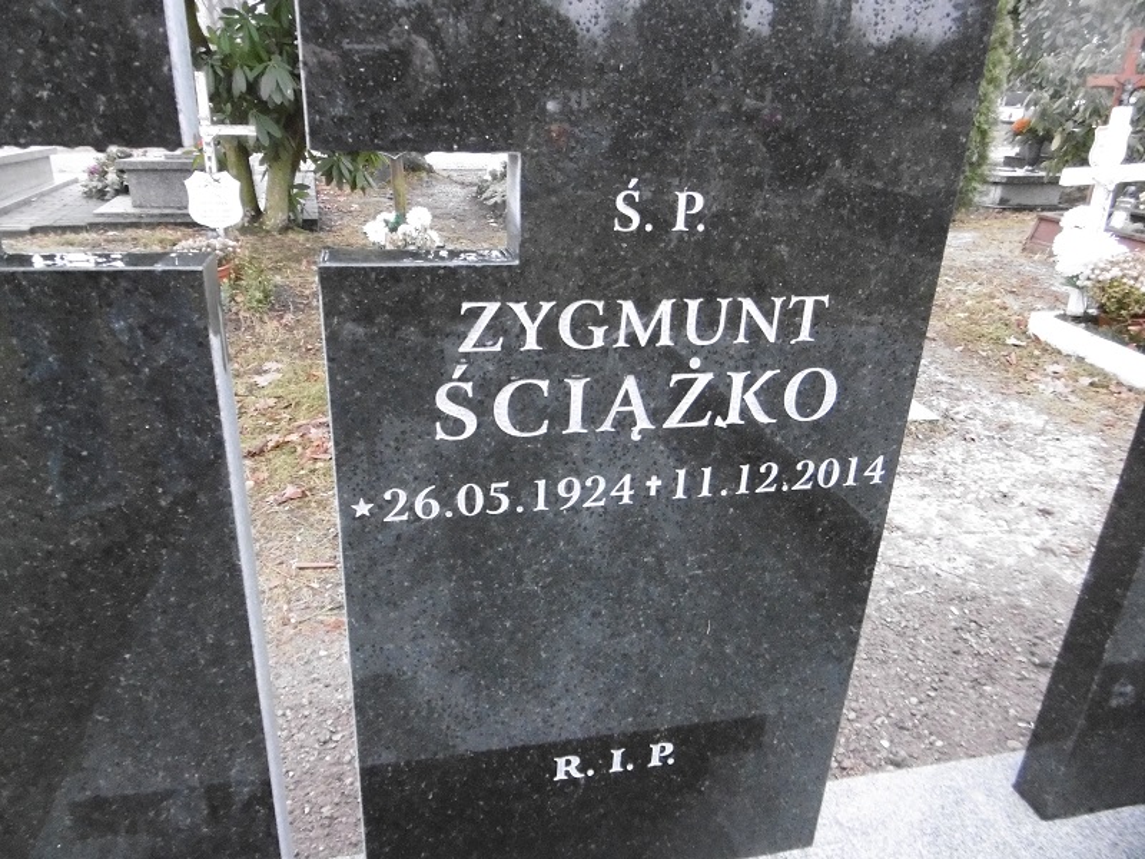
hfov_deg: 71.6
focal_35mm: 24
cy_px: 430
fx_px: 794
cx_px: 572
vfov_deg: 56.8
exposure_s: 1/60
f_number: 3.1
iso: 500
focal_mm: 4.3
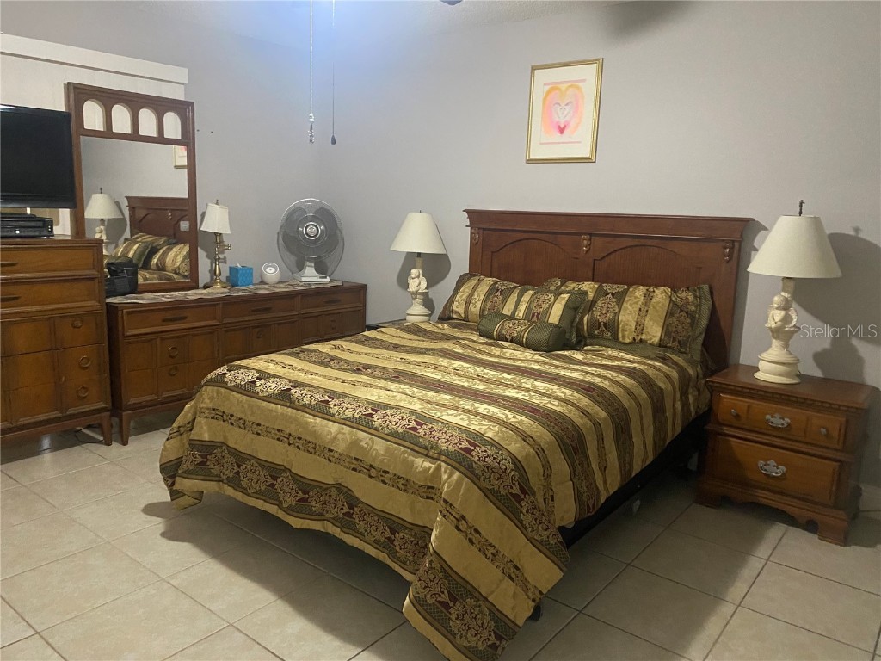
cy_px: 330
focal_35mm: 26
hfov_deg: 67.3
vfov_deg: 53.1
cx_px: 440
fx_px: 662
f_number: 1.8
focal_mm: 4.25
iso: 640
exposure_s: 1/30
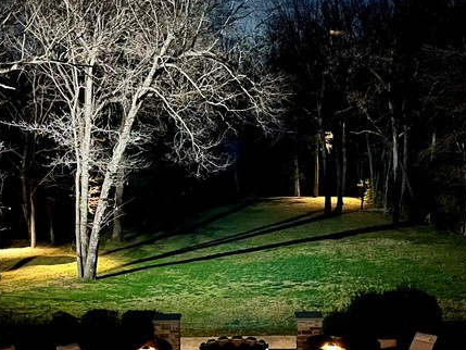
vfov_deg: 23.4
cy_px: 265
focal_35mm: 62
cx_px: 228
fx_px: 835
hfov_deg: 31.2
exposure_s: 1/2
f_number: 1.6
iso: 800
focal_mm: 5.1
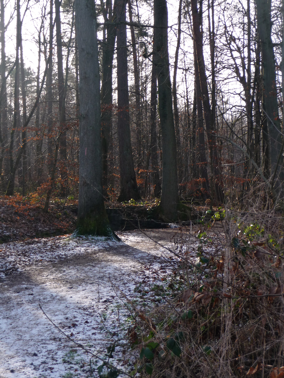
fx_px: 842
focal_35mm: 77
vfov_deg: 25.3
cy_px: 189
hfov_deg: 19.1
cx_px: 142
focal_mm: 13.1
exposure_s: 1/160
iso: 100
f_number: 4.6
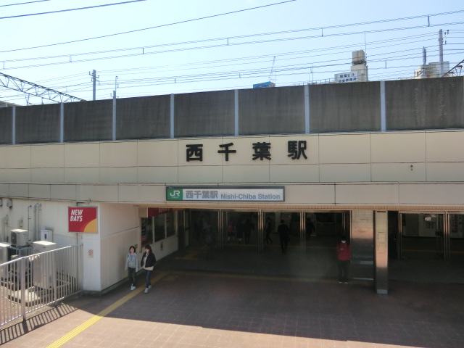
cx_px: 232
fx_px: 322
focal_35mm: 24
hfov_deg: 71.6
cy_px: 174
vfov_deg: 56.8
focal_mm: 4.3
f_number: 3.2
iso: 80
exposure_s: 1/800
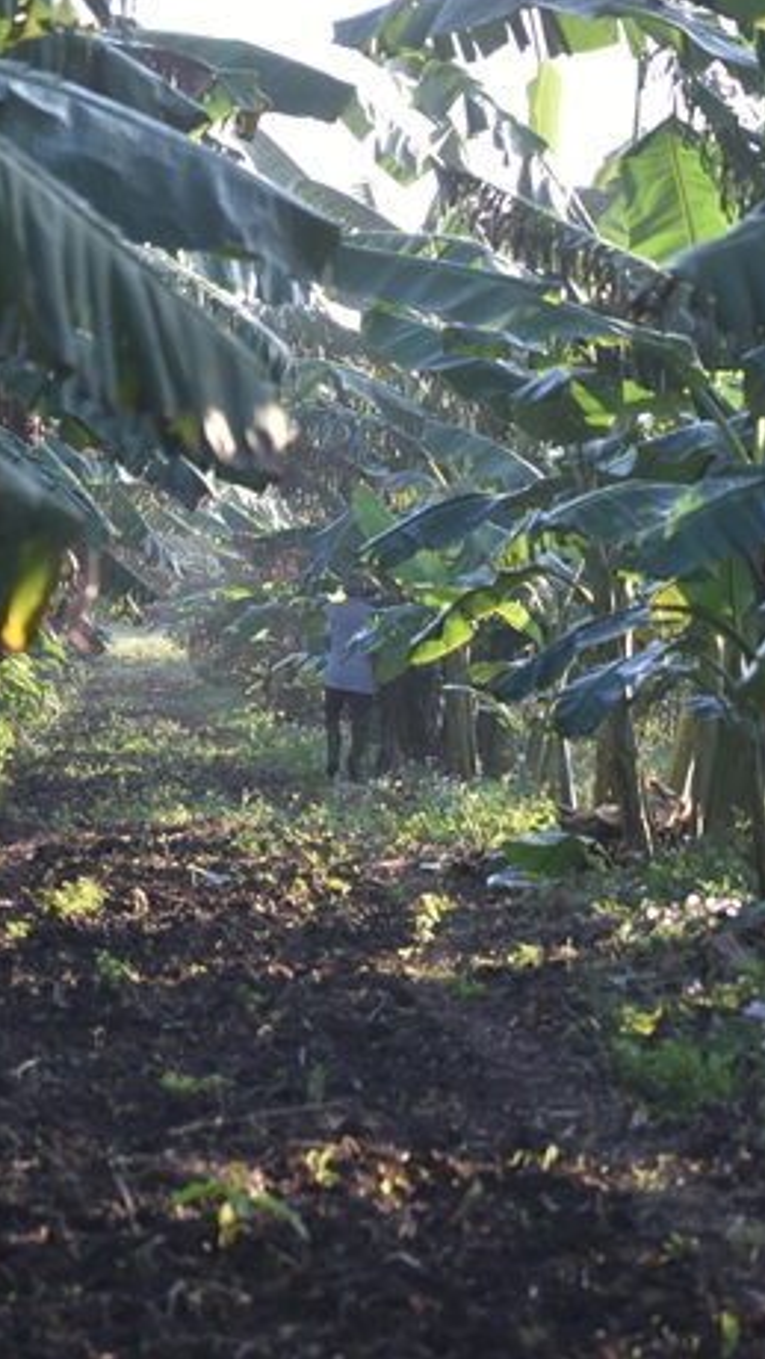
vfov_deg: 11.3
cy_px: 677
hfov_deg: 6.4
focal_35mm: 190
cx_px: 100
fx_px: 6847
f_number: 5
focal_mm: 80
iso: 400
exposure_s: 1/400
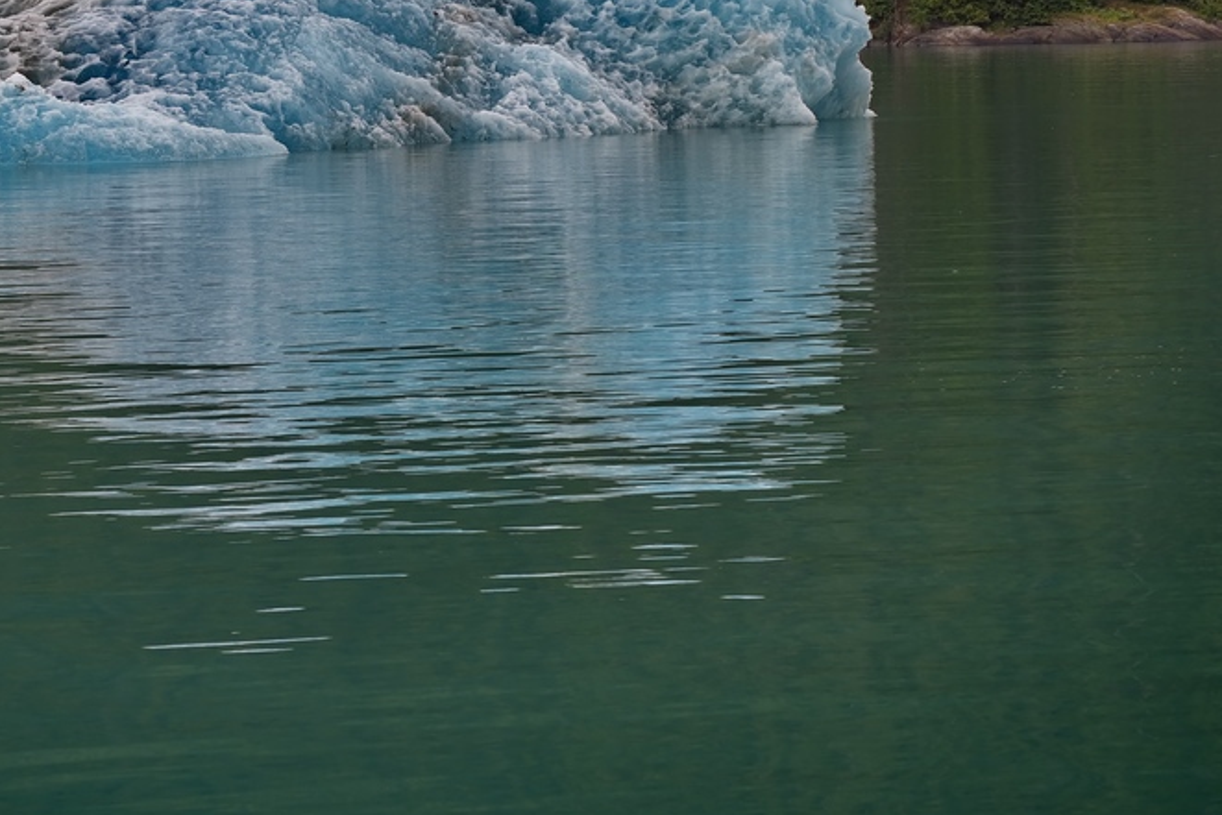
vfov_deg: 6.4
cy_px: 150
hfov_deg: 9.6
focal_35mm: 213
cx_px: 348
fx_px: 7231
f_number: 5.6
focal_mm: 110
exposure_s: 1/320
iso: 100
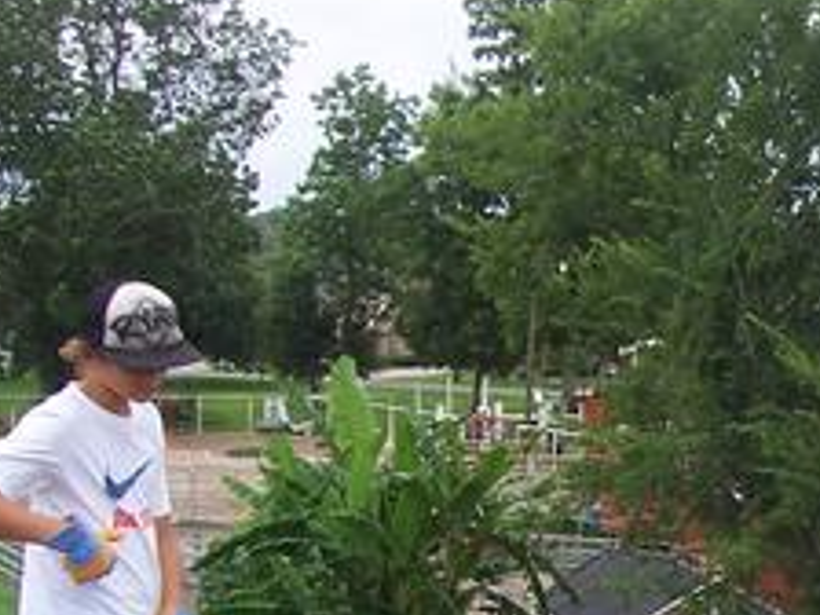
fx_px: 2440
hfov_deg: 18.1
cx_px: 996
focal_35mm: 103
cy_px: 589
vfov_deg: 14.2
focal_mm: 6
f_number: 4.8
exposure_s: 1/250
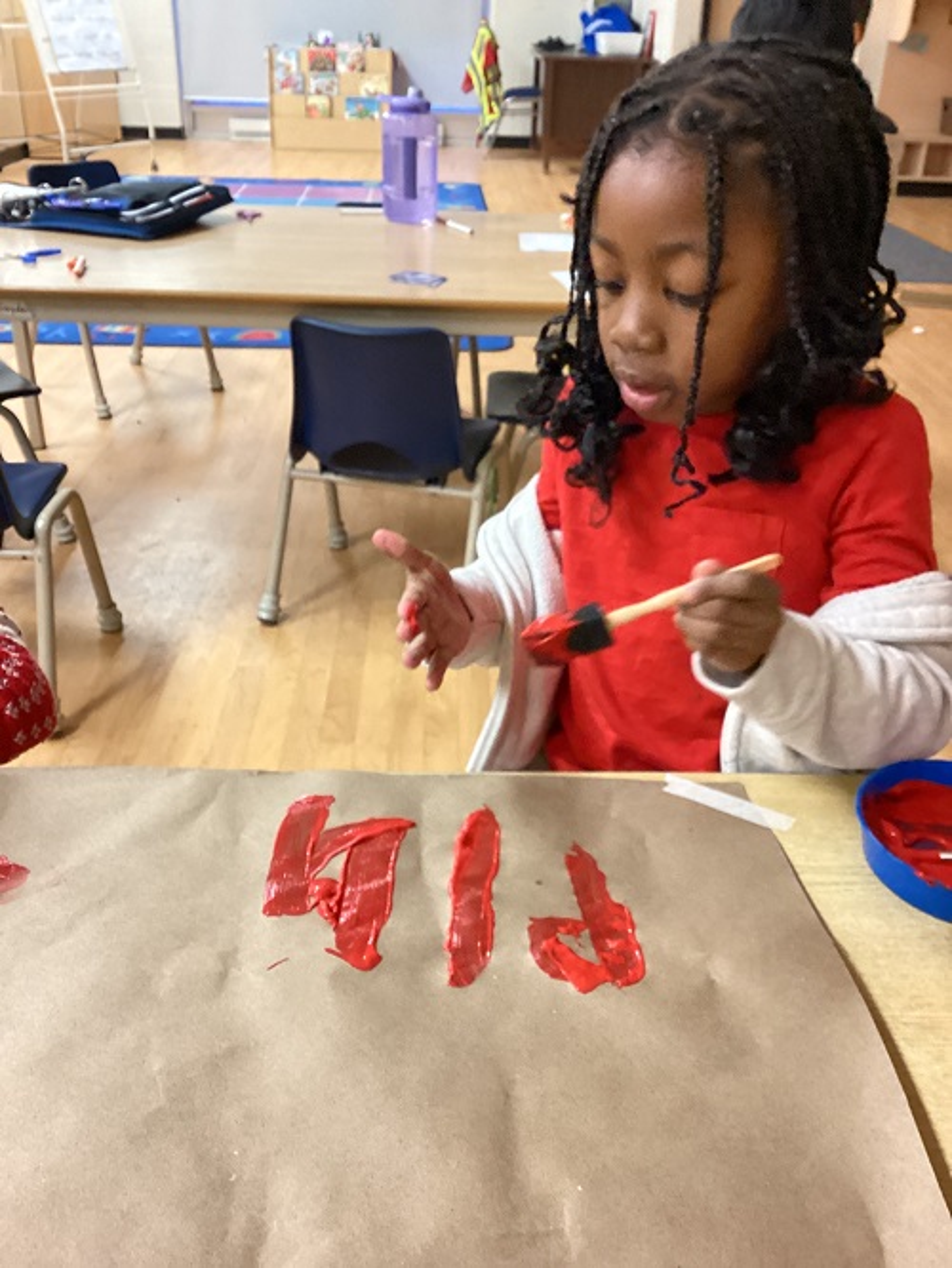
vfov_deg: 58.3
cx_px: 476
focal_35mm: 31
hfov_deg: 45.5
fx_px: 1136
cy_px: 634
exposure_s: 1/40
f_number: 2.4
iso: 400
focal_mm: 3.3
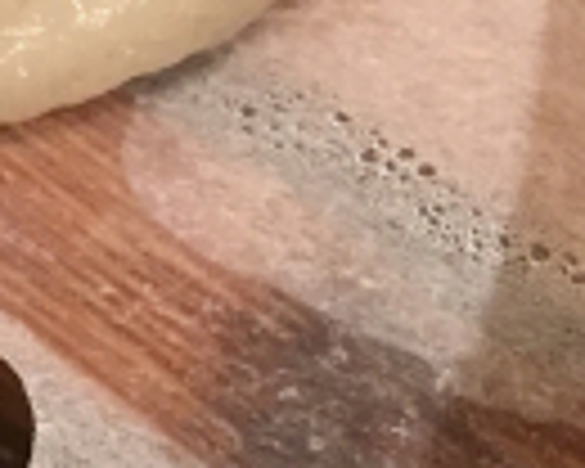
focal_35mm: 223
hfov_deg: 7.7
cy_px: 0
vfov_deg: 6.9
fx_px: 3861
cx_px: -1102
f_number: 2.2
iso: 64
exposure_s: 1/17
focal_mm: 4.15
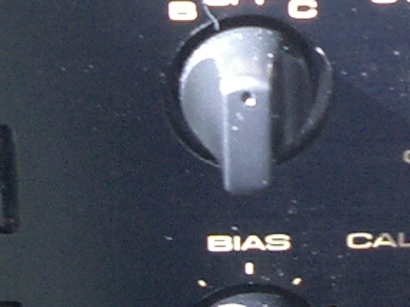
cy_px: -66
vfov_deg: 9.4
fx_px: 1847
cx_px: 313
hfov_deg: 12.6
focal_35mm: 156
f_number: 2.6
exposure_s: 1/8
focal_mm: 5.8
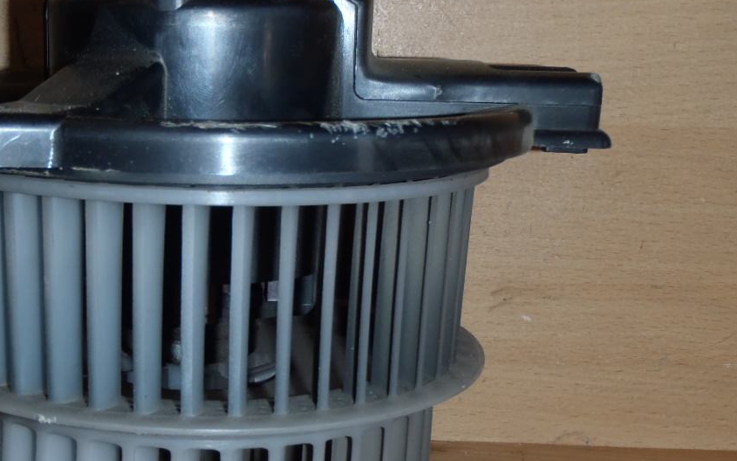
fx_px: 1225
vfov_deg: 21.2
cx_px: 206
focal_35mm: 61
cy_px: 324
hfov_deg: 33.0
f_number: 4.6
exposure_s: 1/40
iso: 100
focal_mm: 6.83
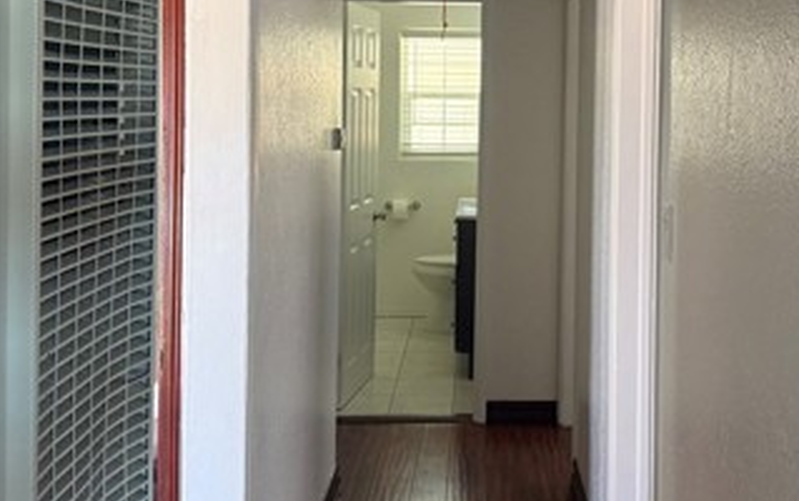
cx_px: 508
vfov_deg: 25.1
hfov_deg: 39.2
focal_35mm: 51
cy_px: 133
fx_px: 1112
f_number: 1.78
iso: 250
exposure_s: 1/60
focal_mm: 6.76
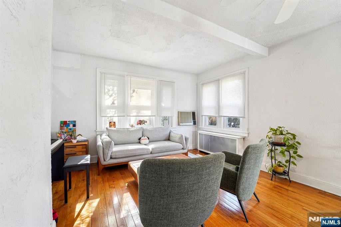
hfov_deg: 104.3
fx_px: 133
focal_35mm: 14
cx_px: 170
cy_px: 114
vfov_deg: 81.2
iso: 400
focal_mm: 14
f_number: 8
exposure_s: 1/30
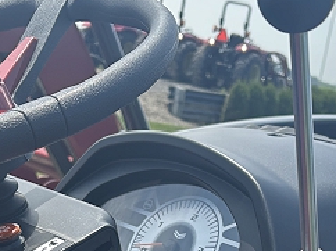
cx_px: 196
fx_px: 834
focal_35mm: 86
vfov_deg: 16.3
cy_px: 320
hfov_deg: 22.8
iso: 50
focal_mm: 5.7
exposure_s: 1/1621
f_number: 1.5
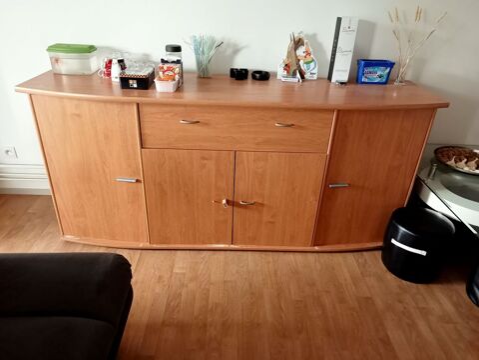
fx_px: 387
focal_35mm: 28
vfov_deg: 49.7
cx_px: 240
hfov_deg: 63.4
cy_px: 180
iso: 517
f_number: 2.2
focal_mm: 3.46
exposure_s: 1/33.3
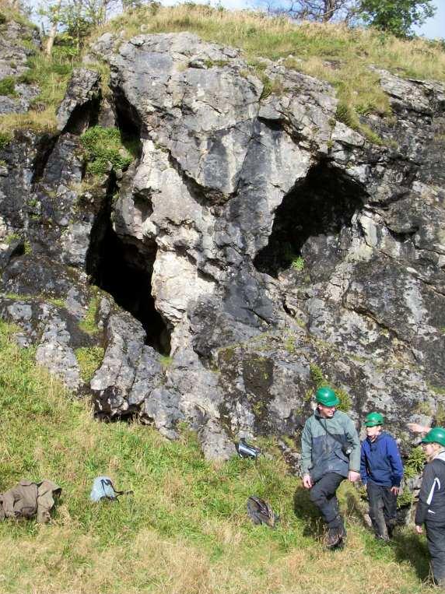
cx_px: 185
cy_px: 298
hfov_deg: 30.8
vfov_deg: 40.4
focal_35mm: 47
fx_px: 806
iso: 80
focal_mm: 6.3
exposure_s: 1/800
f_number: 3.1
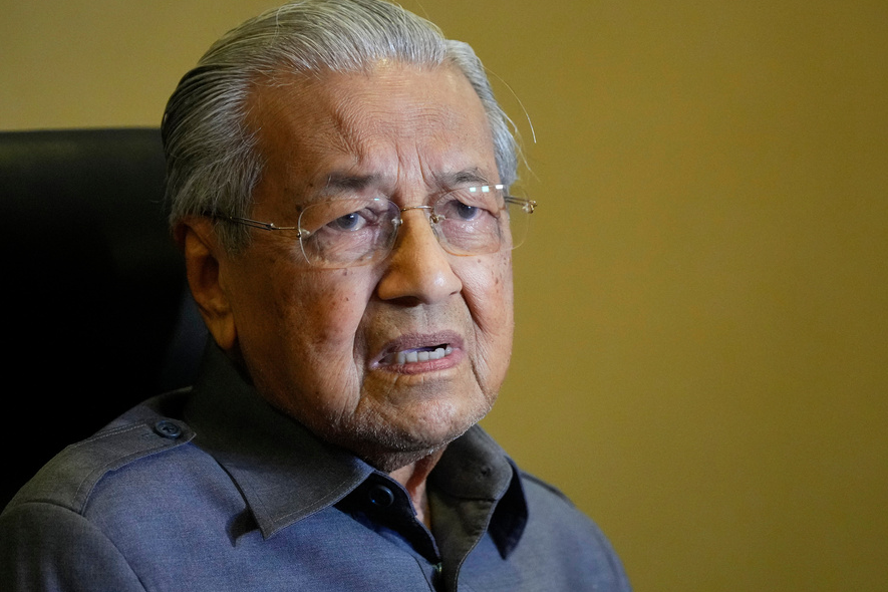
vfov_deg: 4.0
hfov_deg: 5.9
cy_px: 304
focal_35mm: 347
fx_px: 8559
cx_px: 513
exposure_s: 1/200
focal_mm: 200
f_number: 2.8
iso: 3200
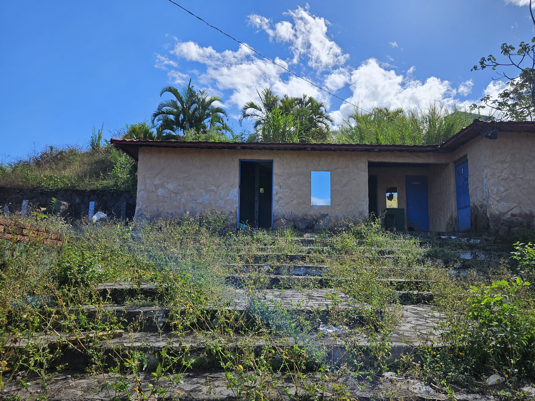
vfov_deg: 53.1
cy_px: 208
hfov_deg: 67.1
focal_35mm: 26
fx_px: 402
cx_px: 294
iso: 25
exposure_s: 1/2010
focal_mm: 5.4
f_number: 1.8
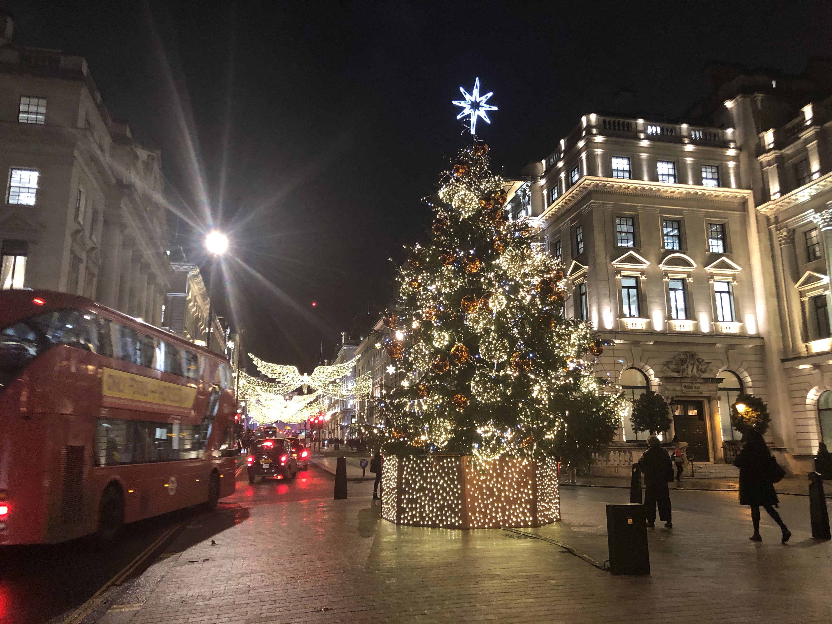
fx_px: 673
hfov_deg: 63.4
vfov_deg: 49.7
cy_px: 312
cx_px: 416
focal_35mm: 28
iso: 100
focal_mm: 3.99
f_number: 1.8
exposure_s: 1/9
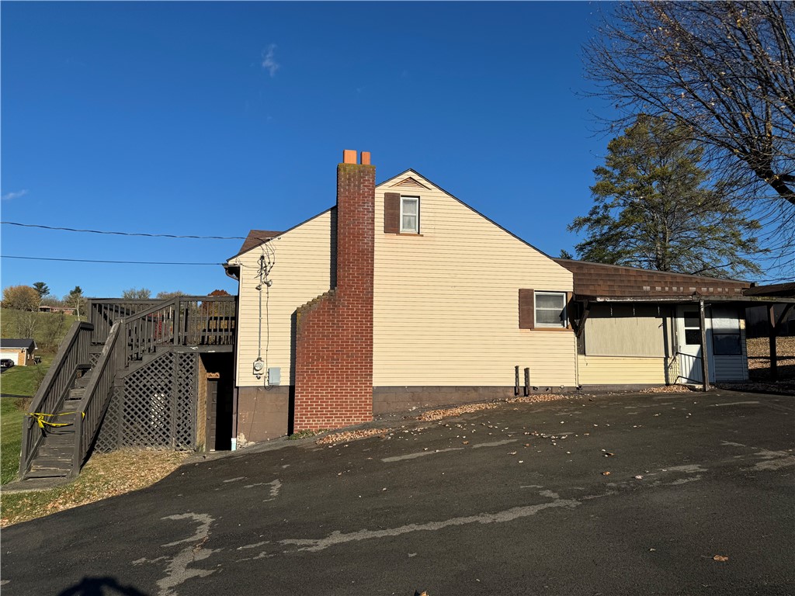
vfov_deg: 56.8
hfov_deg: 71.6
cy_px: 298
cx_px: 398
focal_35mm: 24
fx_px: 551
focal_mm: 6.76
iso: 80
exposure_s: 1/10417
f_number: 1.78
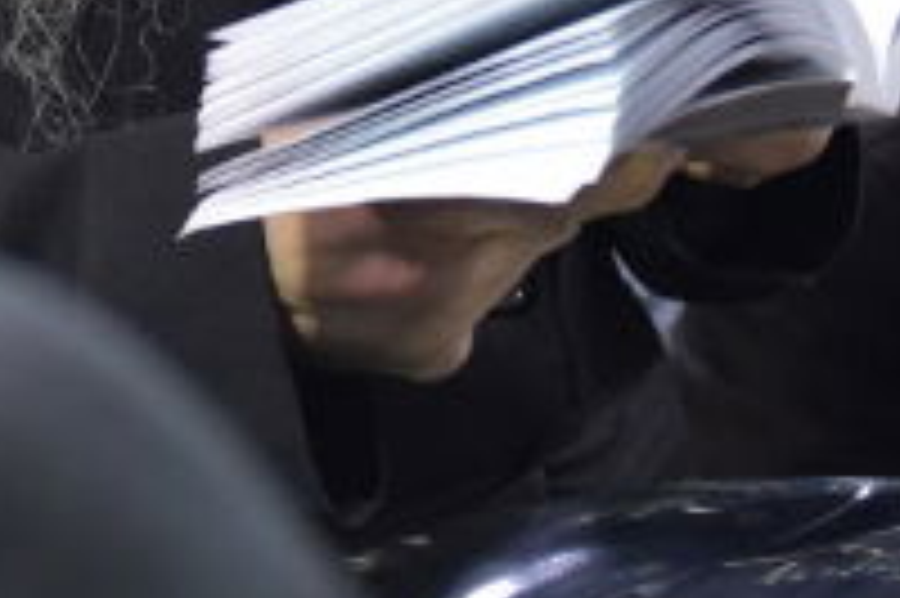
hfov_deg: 8.4
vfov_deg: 5.4
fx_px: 6145
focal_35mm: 246
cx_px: 112
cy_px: -719
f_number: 2.8
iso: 4000
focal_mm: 48
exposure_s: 1/125
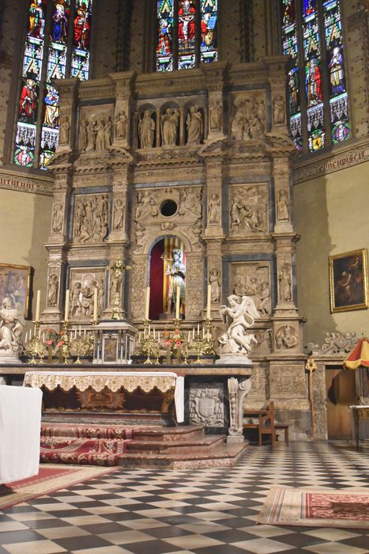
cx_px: 184
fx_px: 553
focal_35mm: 36
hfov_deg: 36.9
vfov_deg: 53.1
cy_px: 277
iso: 8000
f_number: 4.5
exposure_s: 1/60
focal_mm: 24
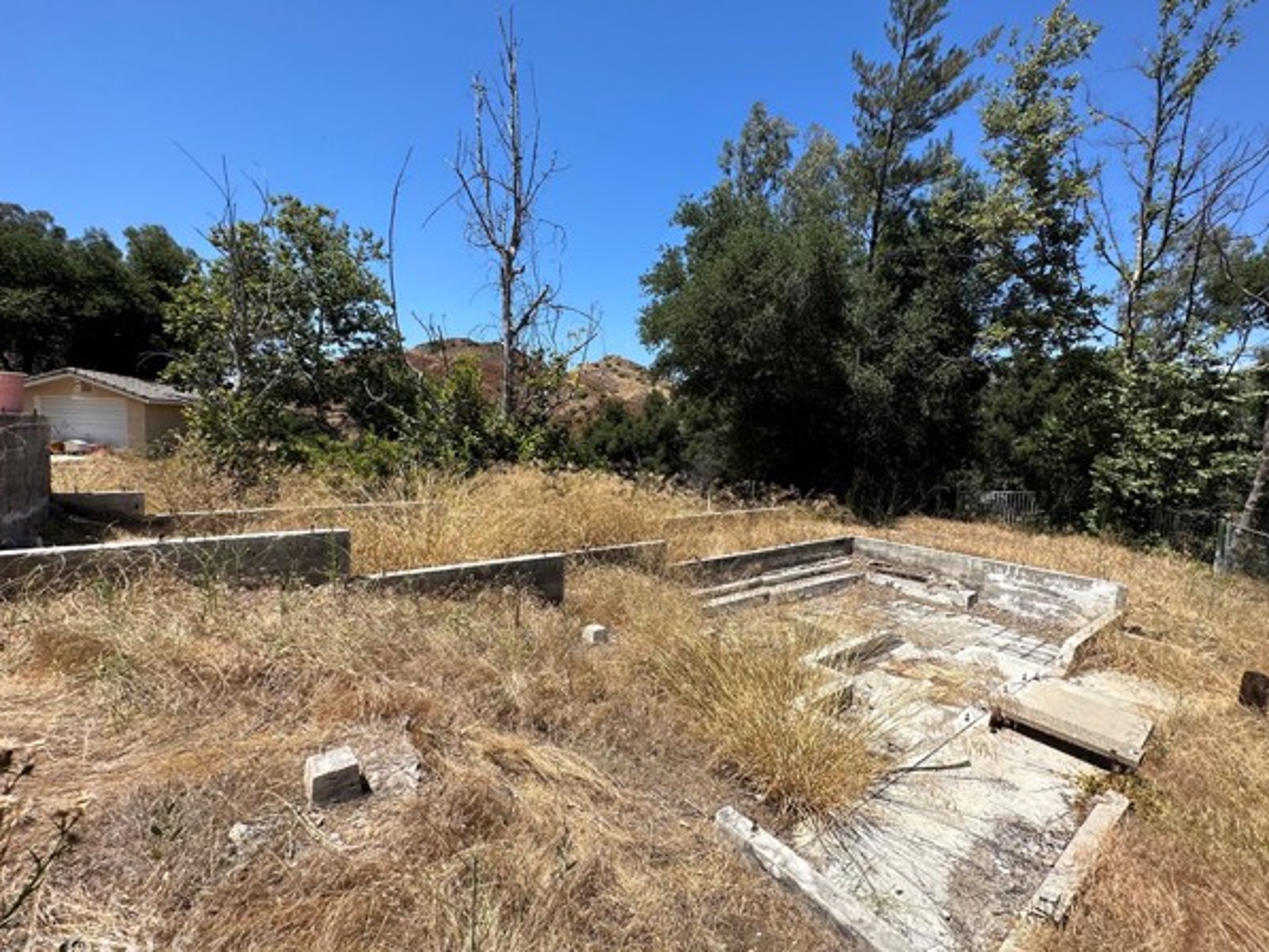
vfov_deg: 81.8
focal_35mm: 15
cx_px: 659
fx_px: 550
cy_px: 476
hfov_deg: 98.1
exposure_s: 1/1855
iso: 40
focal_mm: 2.22
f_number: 2.2
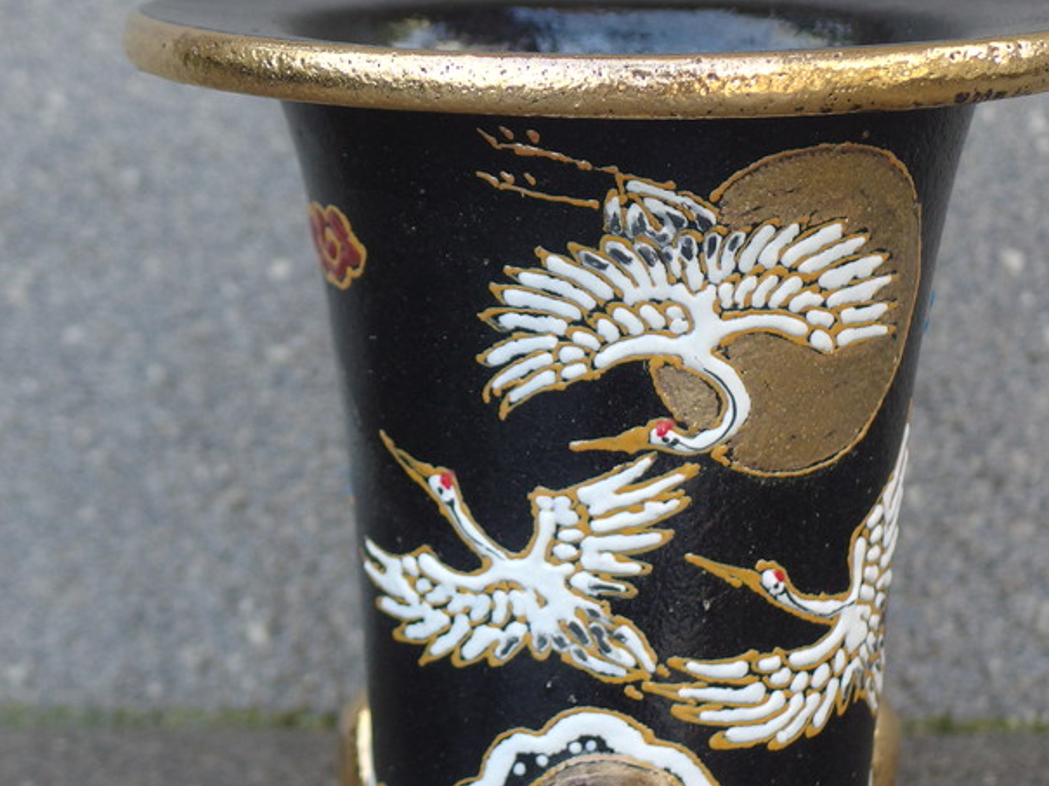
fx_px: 3907
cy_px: 463
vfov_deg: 11.5
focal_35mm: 129
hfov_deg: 15.3
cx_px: 609
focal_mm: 16.7
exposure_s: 1/80
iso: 250
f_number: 2.8
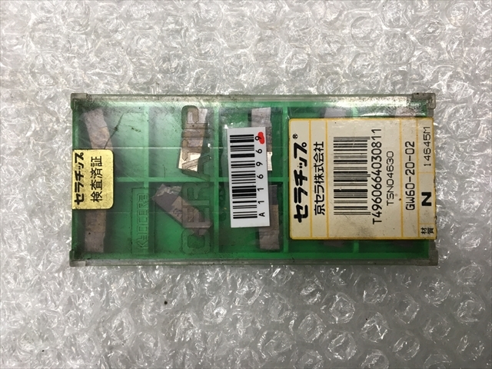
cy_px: 184
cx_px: 246
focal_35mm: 29
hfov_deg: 61.7
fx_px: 412
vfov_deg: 48.2
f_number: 2.2
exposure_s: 1/30
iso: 64
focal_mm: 4.15
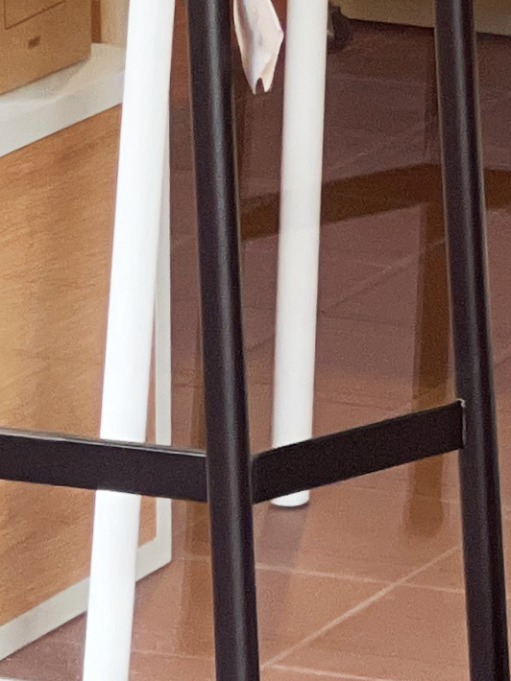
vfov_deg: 5.5
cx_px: 790
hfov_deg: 4.1
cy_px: -611
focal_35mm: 356
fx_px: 7011
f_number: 2.2
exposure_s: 1/93
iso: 250
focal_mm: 7.5
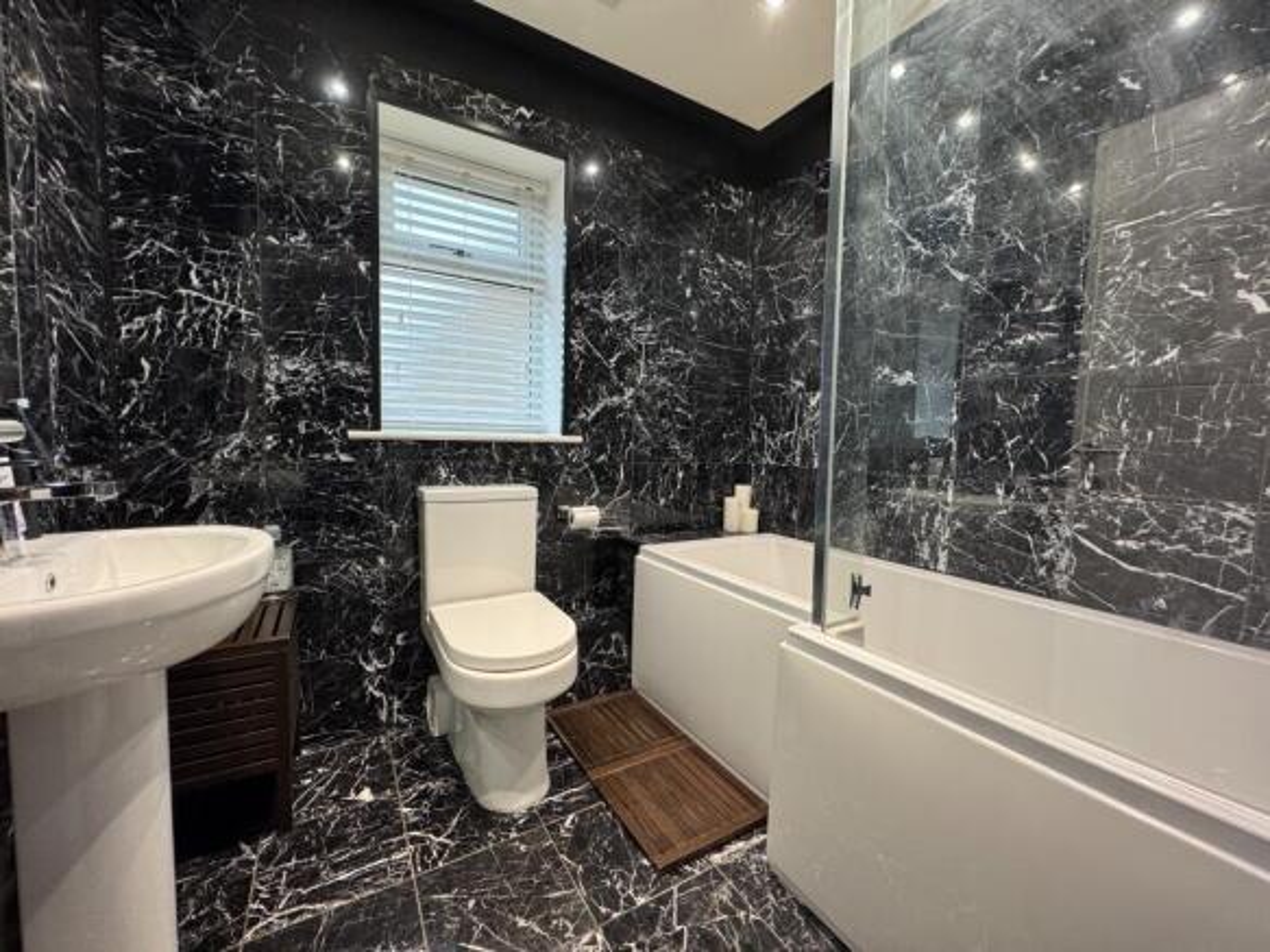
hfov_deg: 102.1
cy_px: 476
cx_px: 635
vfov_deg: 85.7
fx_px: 514
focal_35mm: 14
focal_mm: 2.22
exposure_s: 1/100
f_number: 2.2
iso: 200
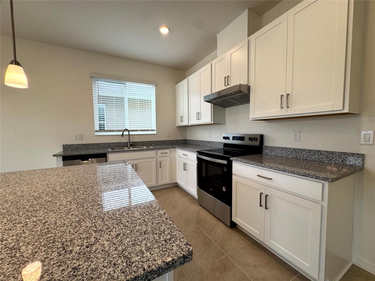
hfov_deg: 102.1
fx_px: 152
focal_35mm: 14
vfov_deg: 85.7
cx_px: 188
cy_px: 140
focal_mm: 2.22
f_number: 2.2
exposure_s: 1/120
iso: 64
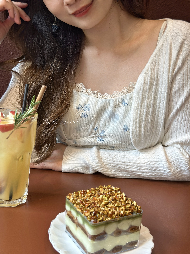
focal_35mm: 48
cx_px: 95
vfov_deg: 39.7
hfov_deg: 30.3
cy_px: 127
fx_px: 351
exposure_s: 1/287
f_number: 1.78
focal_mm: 6.86
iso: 80
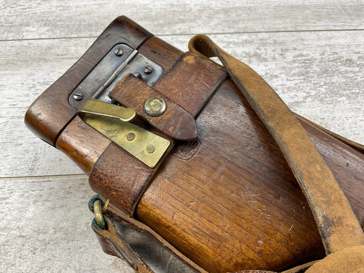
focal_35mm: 29
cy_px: 136
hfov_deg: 61.7
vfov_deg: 48.2
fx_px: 305
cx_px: 182
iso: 25
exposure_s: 1/120
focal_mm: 3
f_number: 1.8
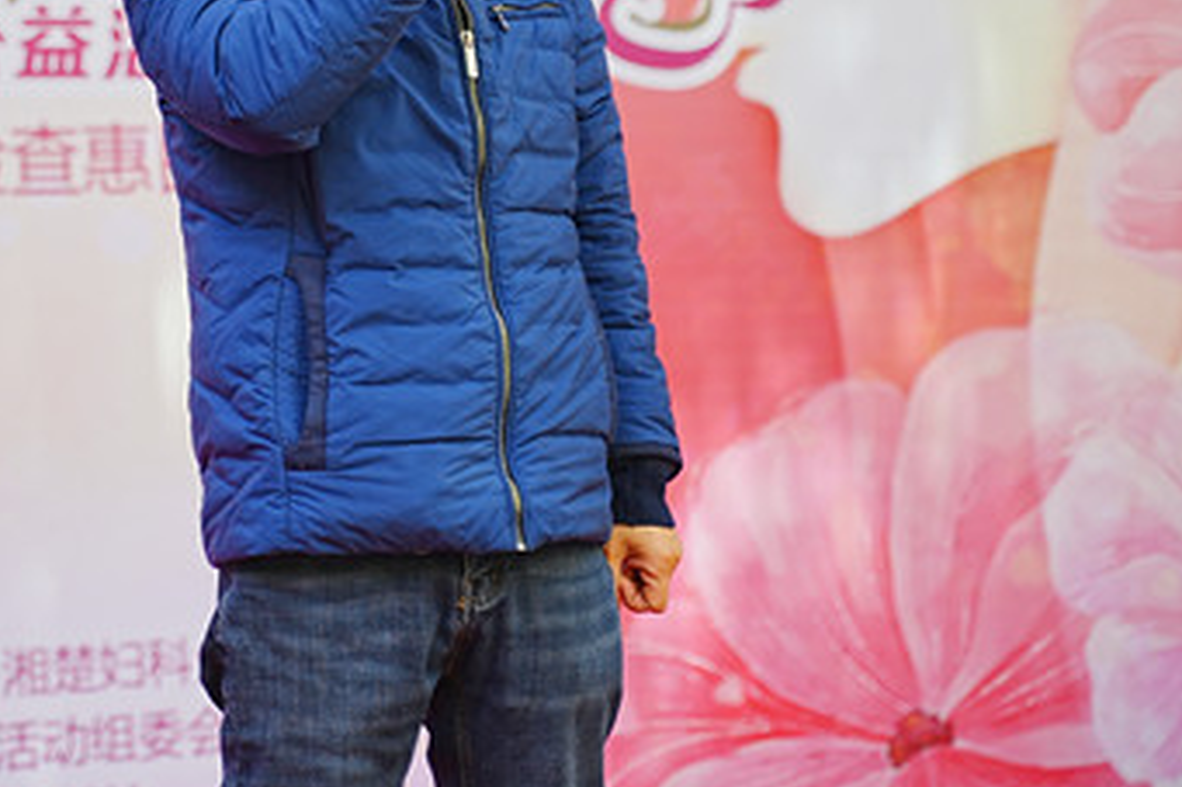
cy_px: 125
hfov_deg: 15.5
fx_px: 4332
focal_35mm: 132
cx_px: 340
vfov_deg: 10.3
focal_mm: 75
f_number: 2.8
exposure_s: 1/200
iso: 100
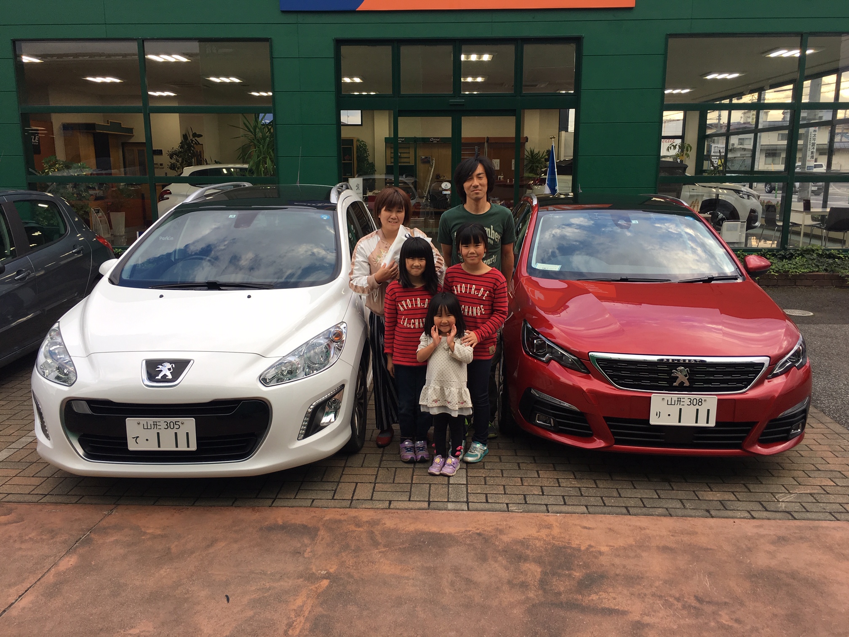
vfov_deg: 48.2
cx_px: 424
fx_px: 711
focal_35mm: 29
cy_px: 318
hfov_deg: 61.7
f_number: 2.2
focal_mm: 4.15
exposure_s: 1/167
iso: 25
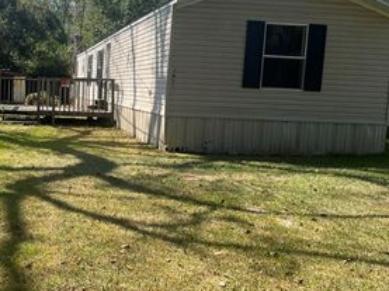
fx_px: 527
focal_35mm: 47
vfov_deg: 30.8
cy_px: 131
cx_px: 67
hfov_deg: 38.7
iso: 50
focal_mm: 5.7
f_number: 1.5
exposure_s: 1/2513
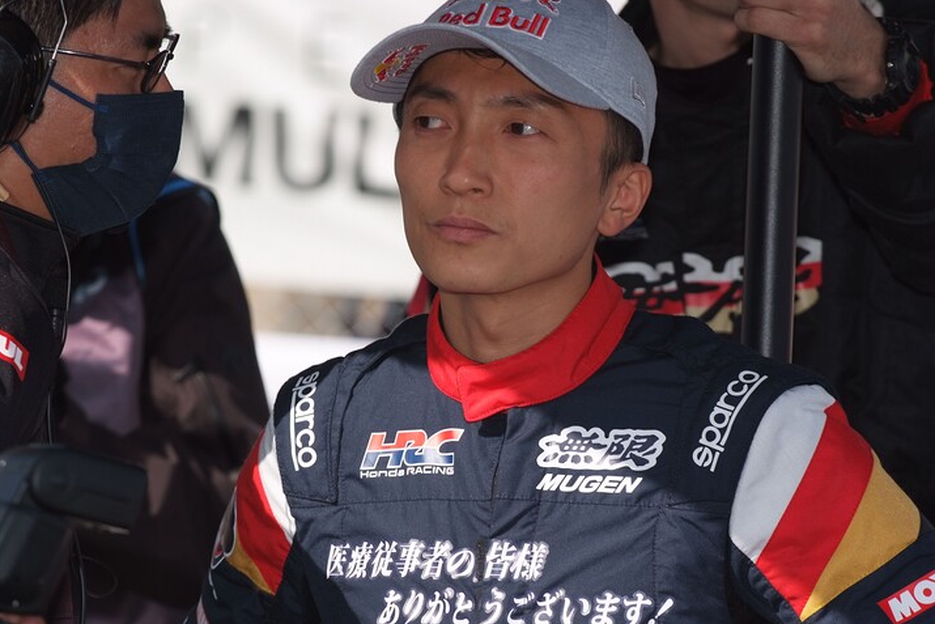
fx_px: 7455
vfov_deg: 4.8
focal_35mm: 287
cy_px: 311
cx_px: 467
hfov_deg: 7.2
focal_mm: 190
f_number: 8
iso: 100
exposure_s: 1/250
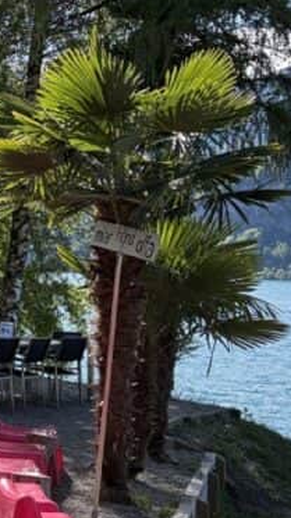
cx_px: -255
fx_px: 1071
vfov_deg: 26.9
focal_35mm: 78
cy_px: 145
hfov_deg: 13.6
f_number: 1.6
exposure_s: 1/1953
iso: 64
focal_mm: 5.96
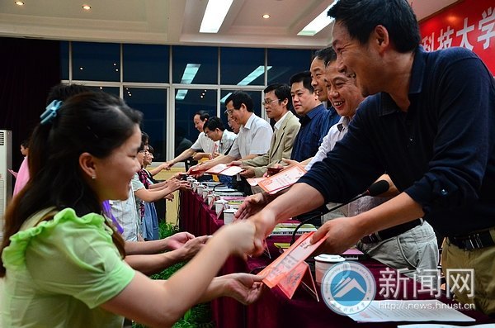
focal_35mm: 48
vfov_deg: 27.9
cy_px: 164
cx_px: 248
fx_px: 658
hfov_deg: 41.2
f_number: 5.6
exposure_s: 1/60
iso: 2000
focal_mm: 32
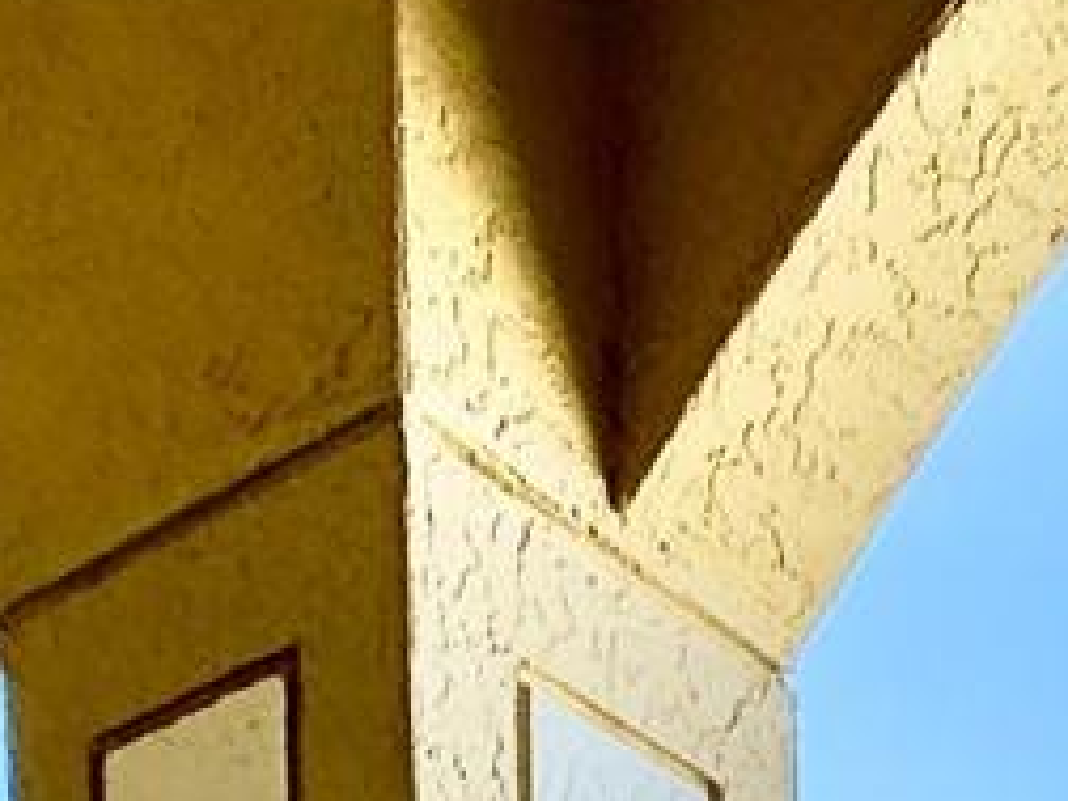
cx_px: 839
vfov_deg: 10.6
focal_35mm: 89
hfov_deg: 21.8
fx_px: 2746
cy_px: 2479
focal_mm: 2.22
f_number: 2.2
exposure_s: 1/470
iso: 40
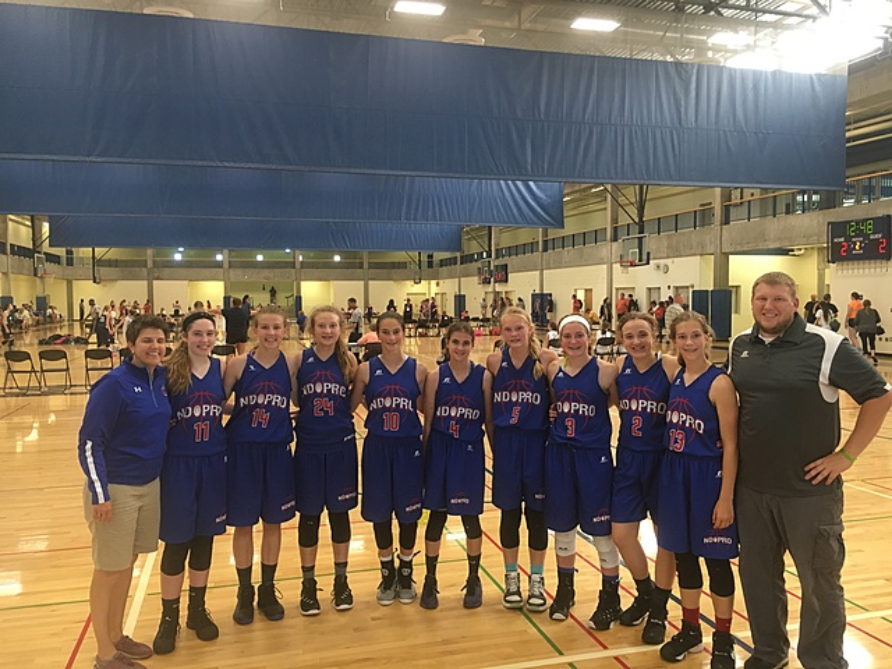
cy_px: 334
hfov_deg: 61.7
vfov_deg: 48.2
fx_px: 747
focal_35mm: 29
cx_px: 446
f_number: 2.2
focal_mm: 4.15
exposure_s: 1/30
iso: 100
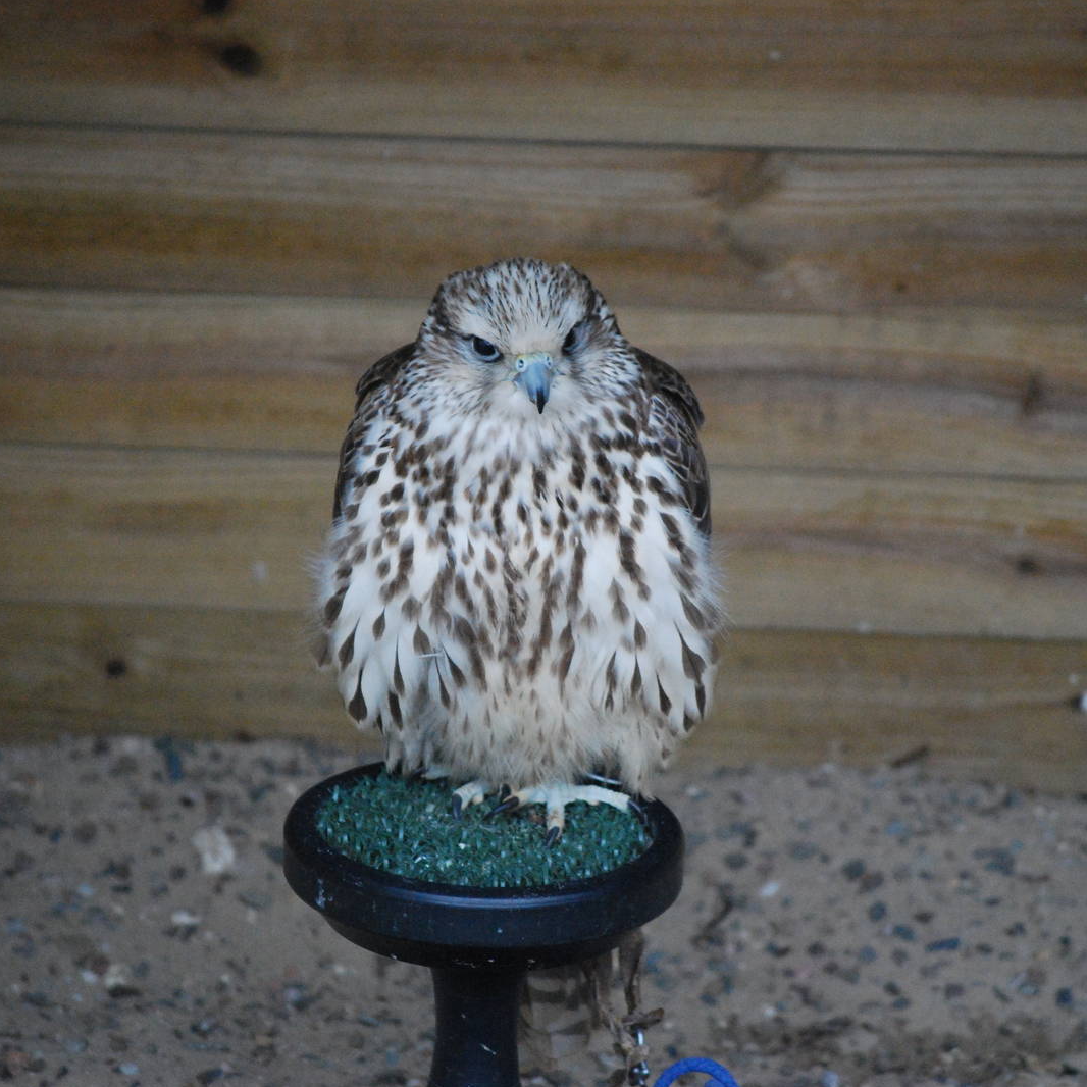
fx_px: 9189
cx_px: 550
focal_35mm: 259
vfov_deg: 6.8
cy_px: 544
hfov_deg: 6.8
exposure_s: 1/125
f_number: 5
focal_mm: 135
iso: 1600
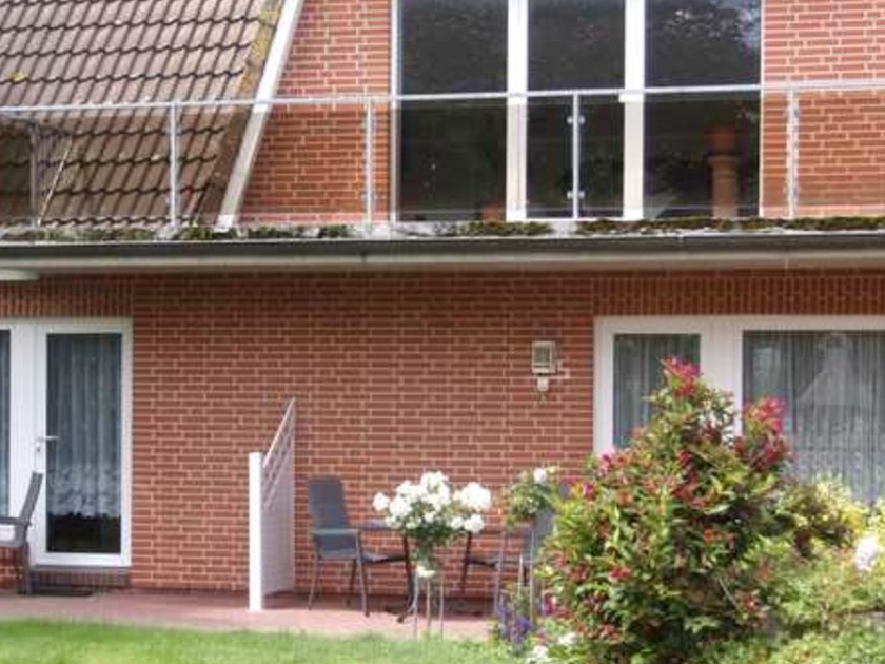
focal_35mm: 90
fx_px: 2301
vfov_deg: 16.4
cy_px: 389
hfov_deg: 21.7
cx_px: 293
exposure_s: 1/160
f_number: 4.4
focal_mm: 11.3
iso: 80
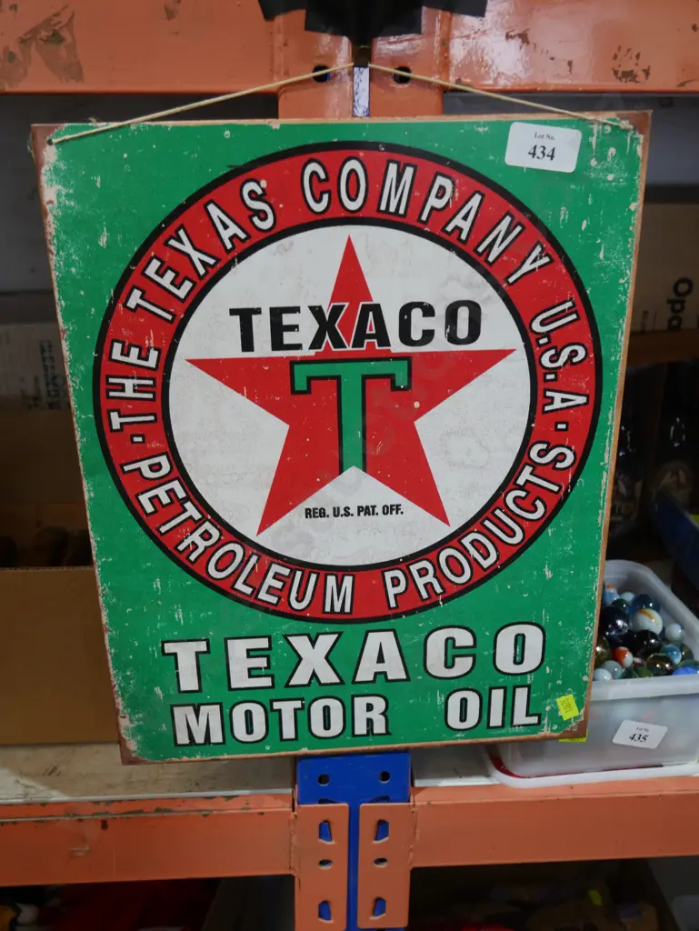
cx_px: 350
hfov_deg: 41.8
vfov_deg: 53.9
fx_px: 915
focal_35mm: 34
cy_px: 466
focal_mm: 17
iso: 400
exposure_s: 1/60
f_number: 4
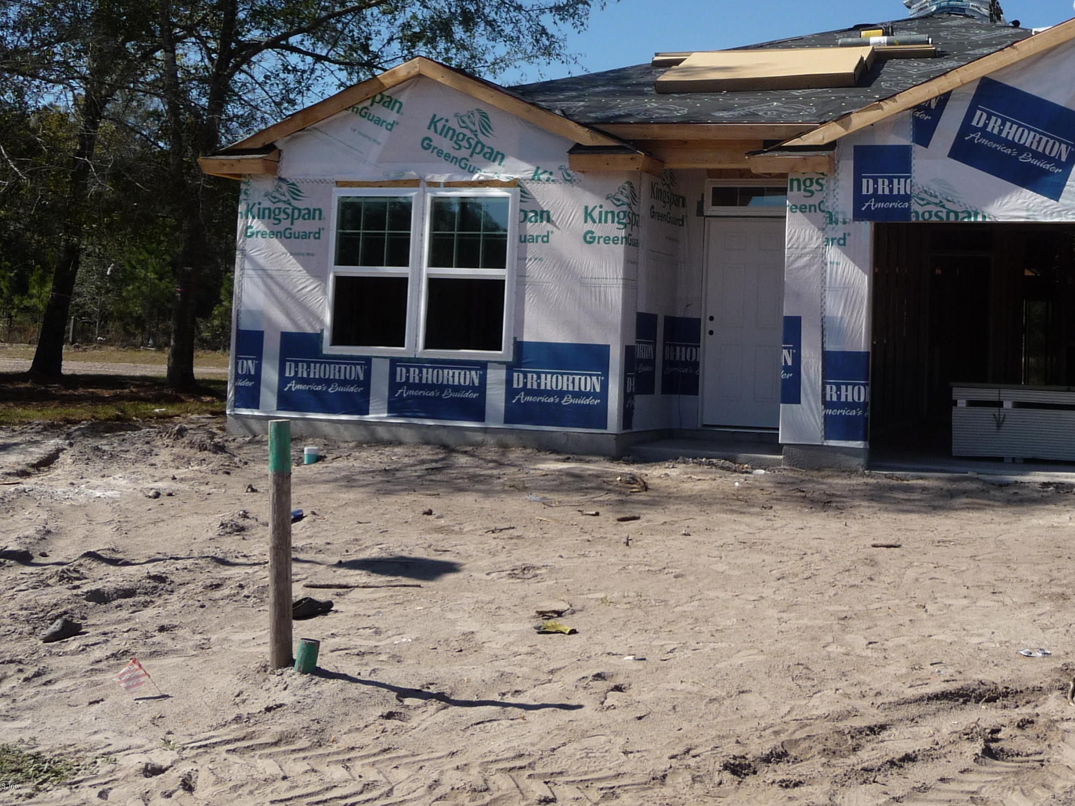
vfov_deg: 29.2
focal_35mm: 49
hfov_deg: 38.1
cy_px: 207
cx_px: 776
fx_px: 1522
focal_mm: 5.3
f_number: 3.5
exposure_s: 1/1300
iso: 100
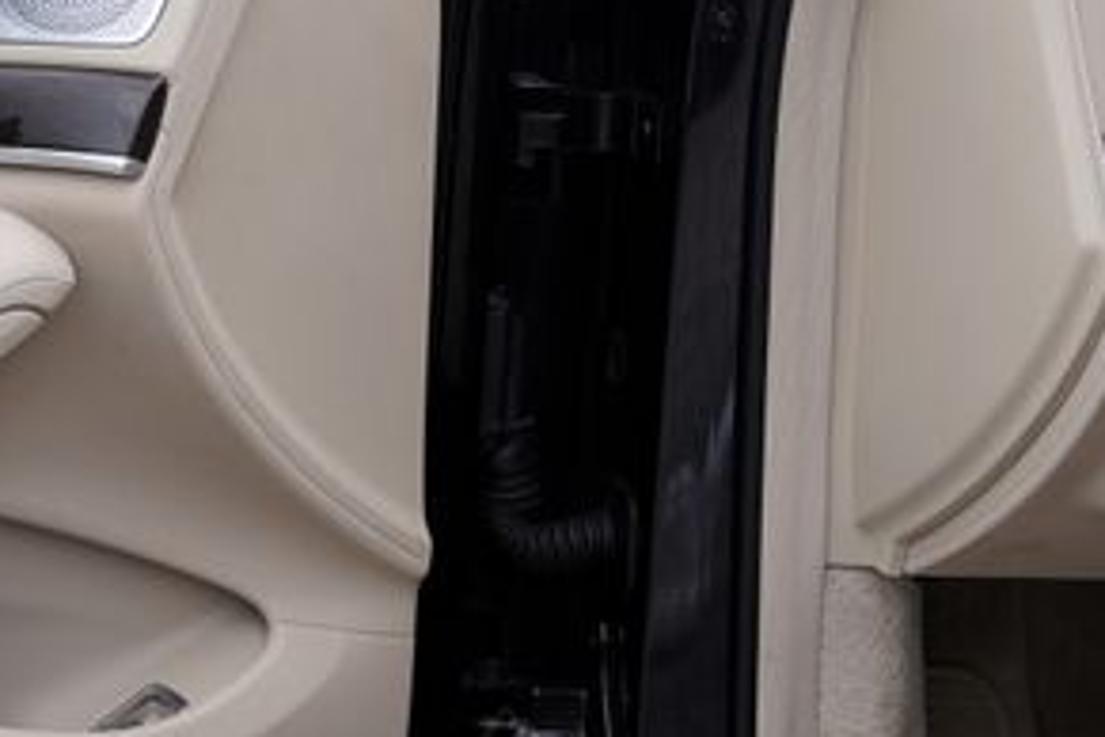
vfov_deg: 9.6
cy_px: -59
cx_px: -646
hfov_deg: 13.5
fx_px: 4328
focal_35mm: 141
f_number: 5
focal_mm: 40
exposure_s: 1/100
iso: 100
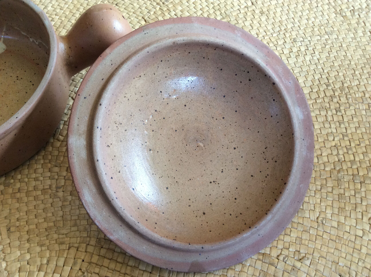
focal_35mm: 32
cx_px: 186
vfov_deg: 44.1
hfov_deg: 56.9
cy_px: 138
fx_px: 342
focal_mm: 3.3
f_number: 2.4
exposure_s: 1/25
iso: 64
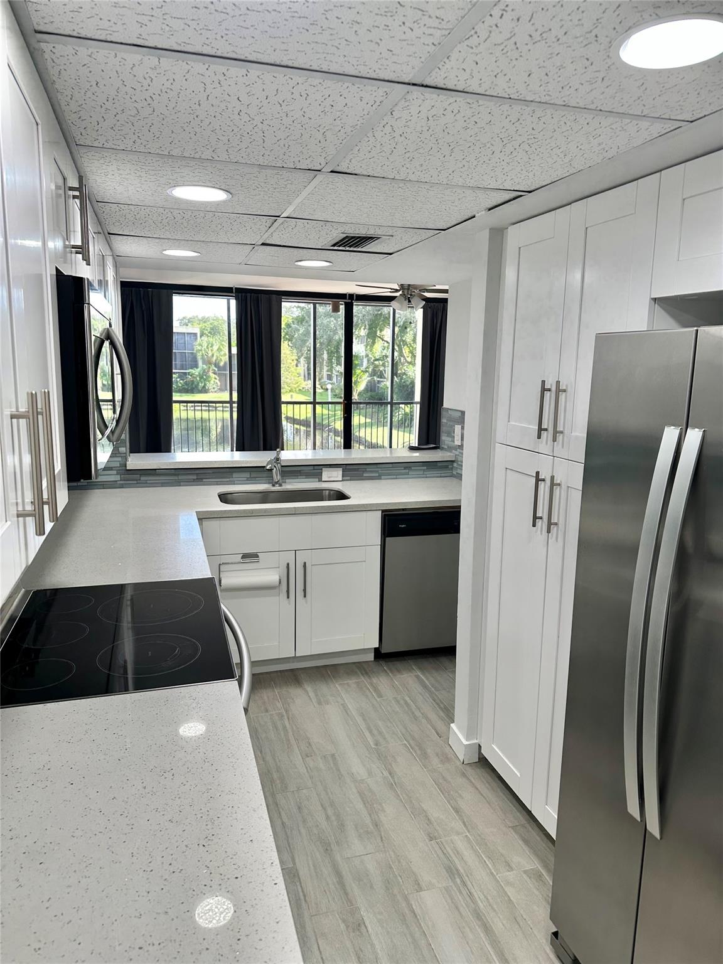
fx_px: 668
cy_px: 482
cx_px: 362
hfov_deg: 56.8
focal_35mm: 24
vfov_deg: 71.6
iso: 80
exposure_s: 1/120
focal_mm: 6.86
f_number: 1.78
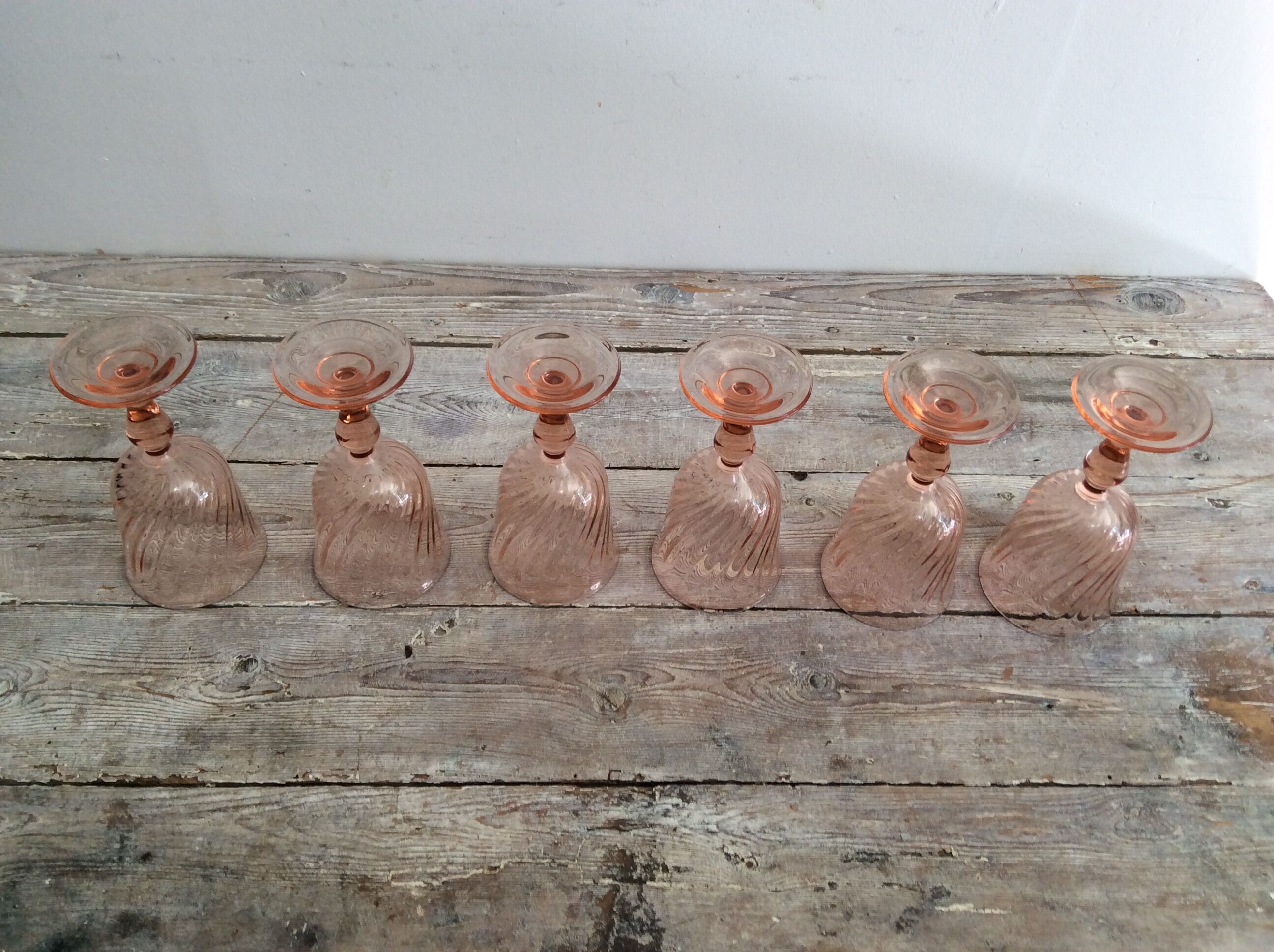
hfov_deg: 56.9
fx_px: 1176
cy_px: 476
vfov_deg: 44.1
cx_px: 637
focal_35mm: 32
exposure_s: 1/25
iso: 40
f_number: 2.4
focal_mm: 3.3
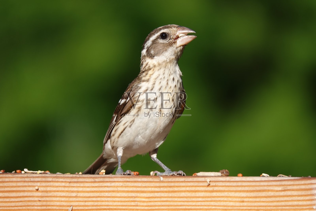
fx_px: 5267
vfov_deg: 2.3
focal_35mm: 600
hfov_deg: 3.4
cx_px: 158
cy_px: 106
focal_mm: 220
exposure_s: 1/500
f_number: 4
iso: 100
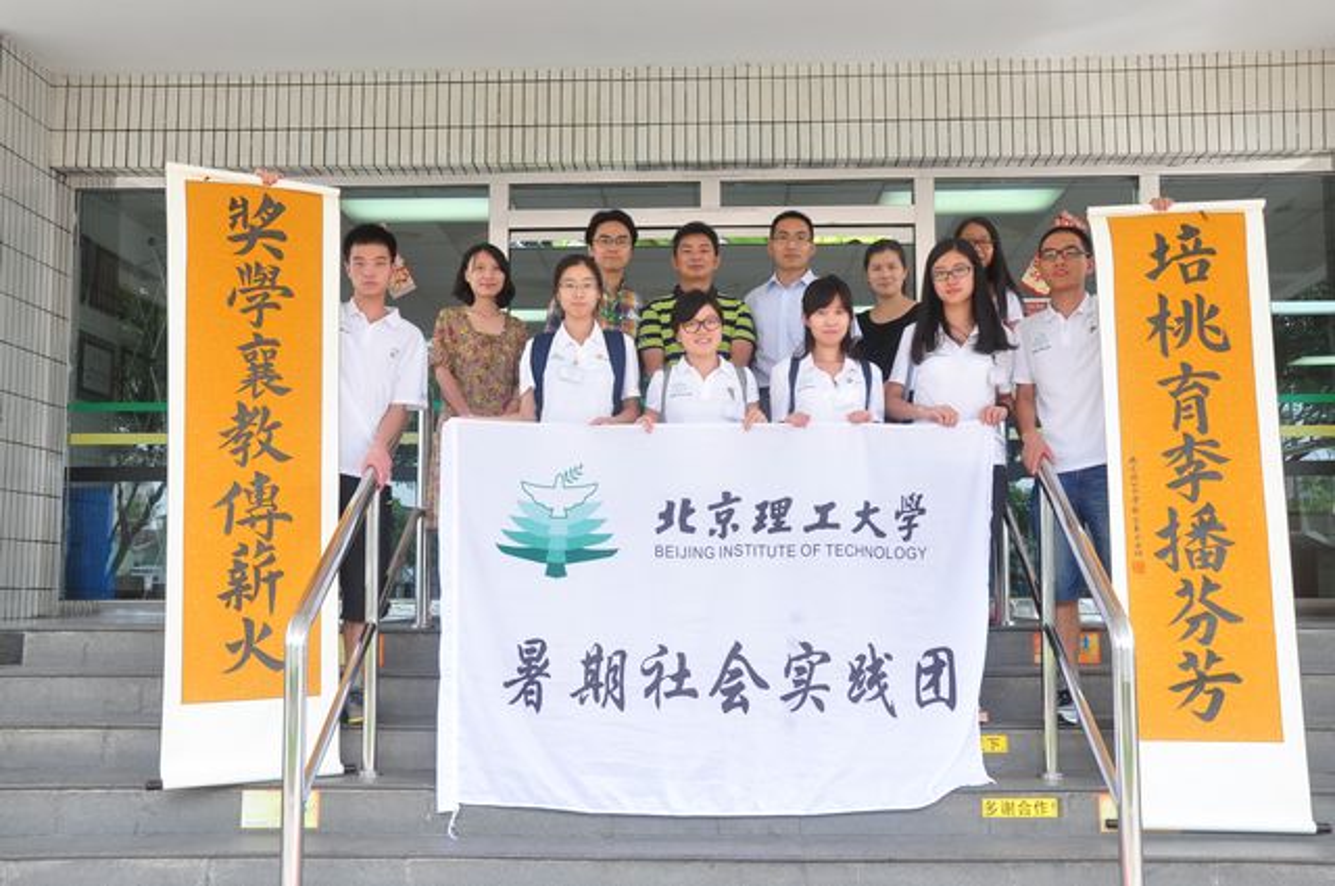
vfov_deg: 35.4
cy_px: 443
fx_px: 1389
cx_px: 668
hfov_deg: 51.3
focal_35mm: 38
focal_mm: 25
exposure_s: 1/80
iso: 320
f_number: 8
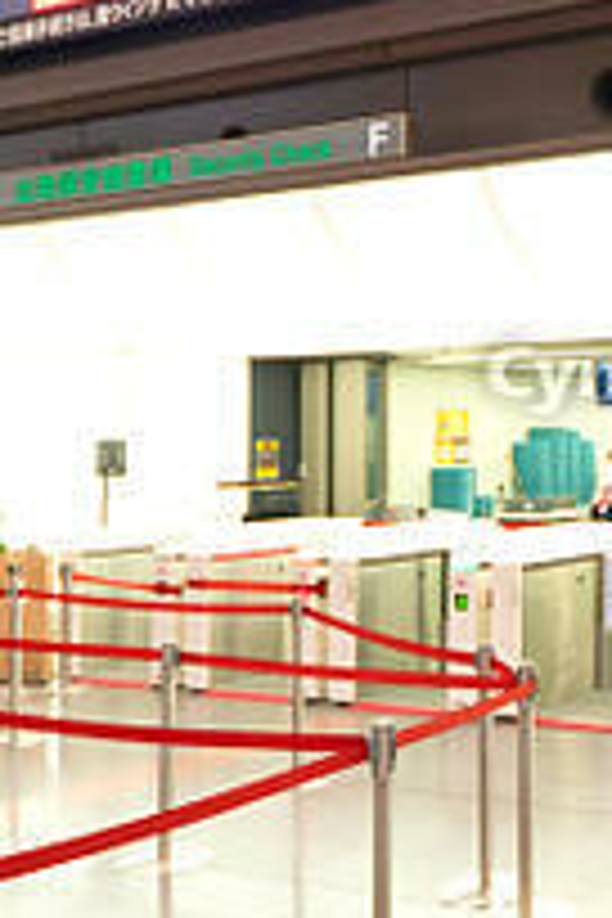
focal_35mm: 49
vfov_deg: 40.1
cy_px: 360
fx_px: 1249
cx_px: 738
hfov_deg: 24.8
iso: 400
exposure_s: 1/40
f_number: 3.2
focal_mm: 8
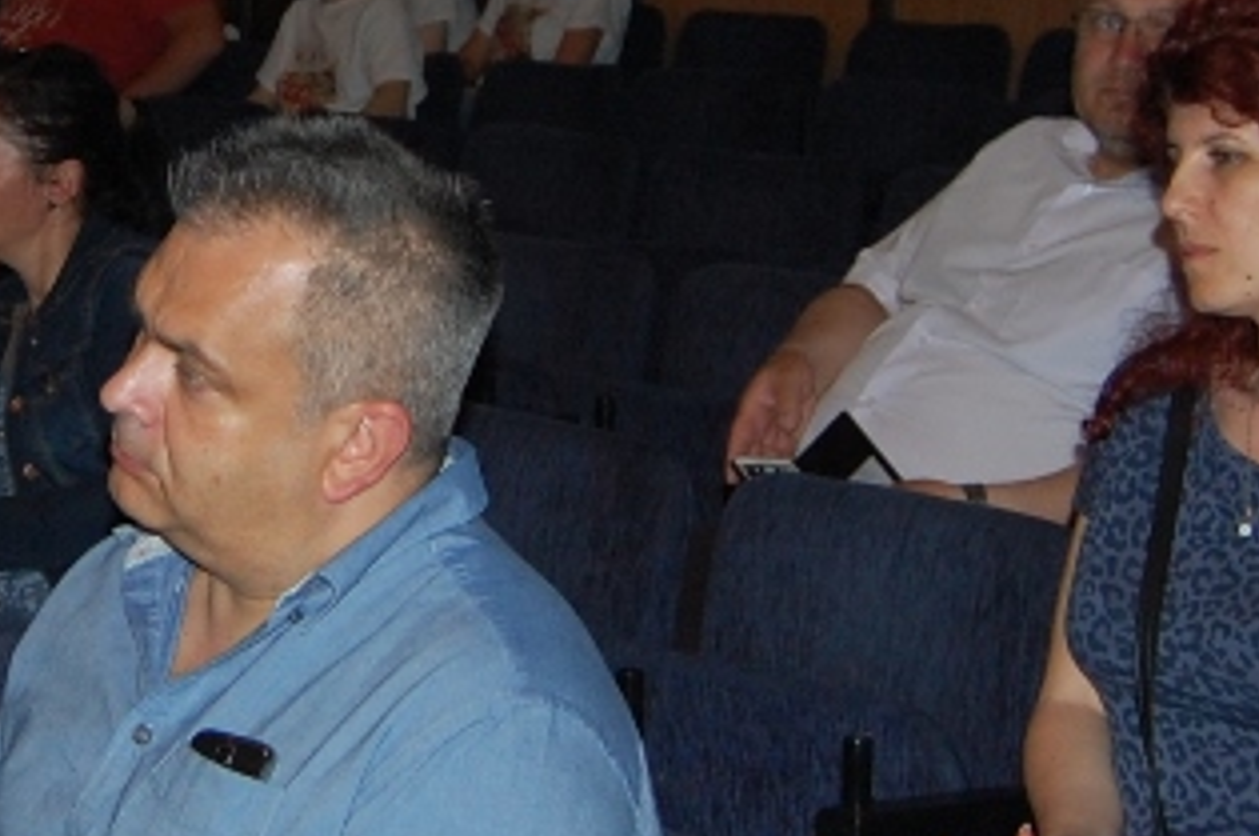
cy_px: 112
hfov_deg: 18.2
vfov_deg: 12.3
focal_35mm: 110
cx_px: 34
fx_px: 3841
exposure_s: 1/60
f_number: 3.8
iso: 400
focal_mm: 20
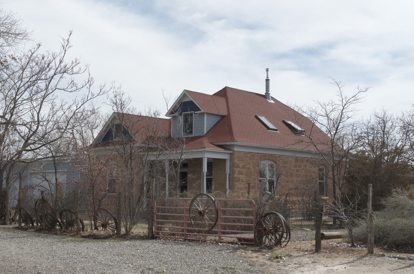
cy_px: 137
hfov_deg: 39.0
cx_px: 207
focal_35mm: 51
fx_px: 585
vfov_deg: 26.4
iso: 400
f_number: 13
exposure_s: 1/640
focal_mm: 34
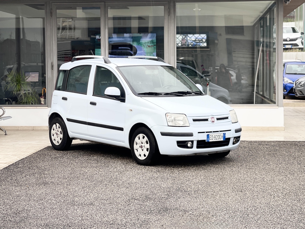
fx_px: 564
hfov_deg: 30.3
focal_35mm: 64
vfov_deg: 22.9
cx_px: 152
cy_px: 114
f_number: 2.2
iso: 20
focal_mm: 7.5
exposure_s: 1/122
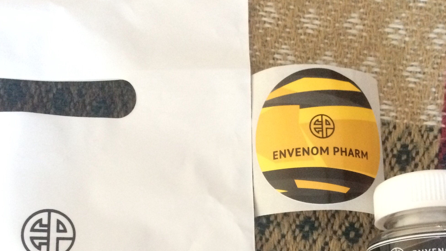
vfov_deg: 21.7
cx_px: 198
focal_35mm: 53
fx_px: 627
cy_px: 258
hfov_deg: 39.1
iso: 500
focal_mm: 4.15
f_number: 2.2
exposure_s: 1/17
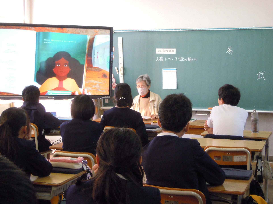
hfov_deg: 30.7
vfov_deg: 23.3
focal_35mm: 63
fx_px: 497
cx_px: 136
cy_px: 102
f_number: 4
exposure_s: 1/50
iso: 320
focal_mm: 11.2
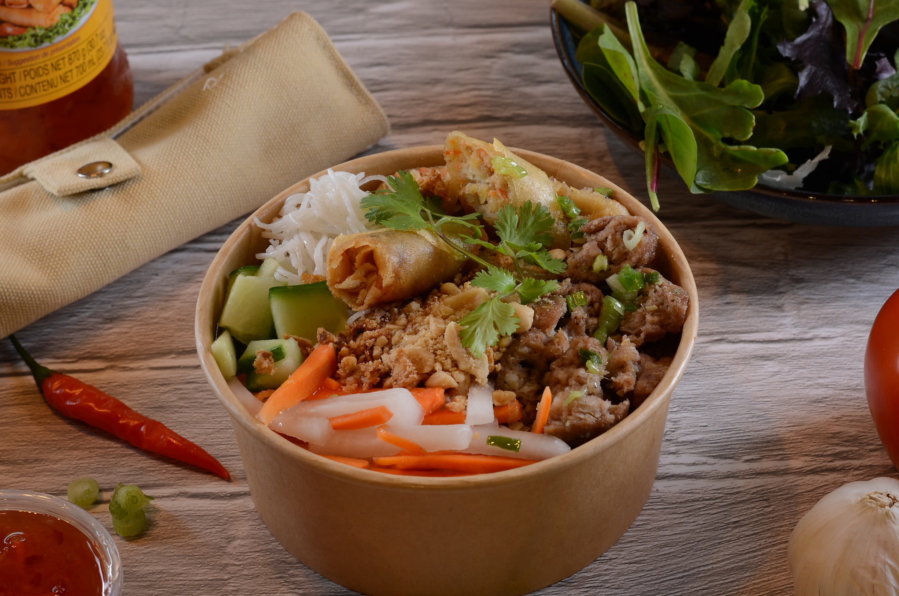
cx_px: 478
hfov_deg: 23.2
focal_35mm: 88
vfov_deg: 15.5
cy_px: 330
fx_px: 2193
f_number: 9
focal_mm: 50
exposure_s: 1/4
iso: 100
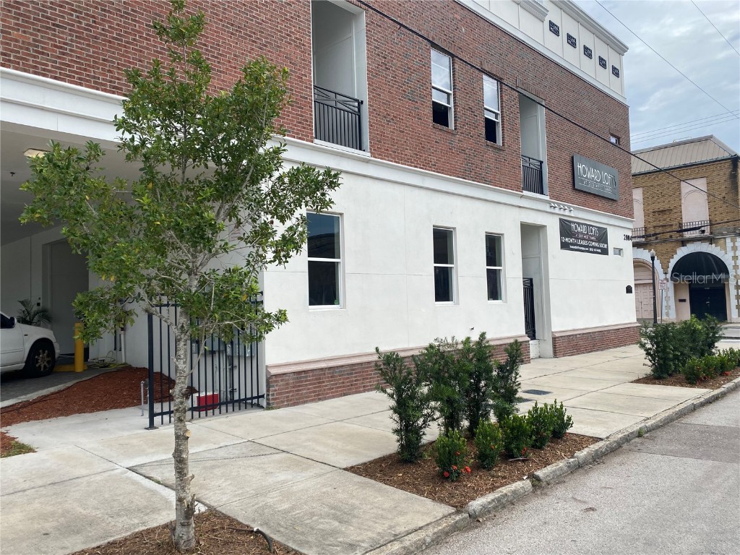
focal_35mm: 26
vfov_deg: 53.1
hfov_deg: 67.3
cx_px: 370
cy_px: 278
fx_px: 556
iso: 32
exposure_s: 1/2066
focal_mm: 4.25
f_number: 1.8
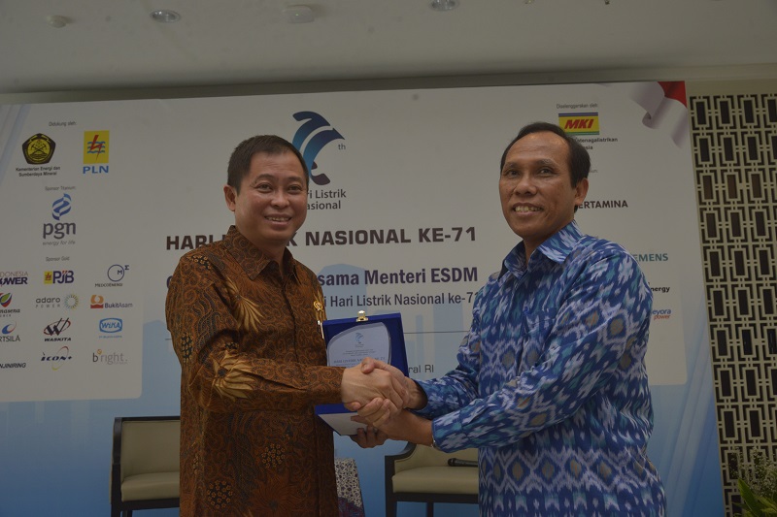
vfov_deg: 35.0
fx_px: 820
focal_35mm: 38
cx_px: 388
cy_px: 258
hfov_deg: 50.7
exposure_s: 1/100
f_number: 7.1
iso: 1600
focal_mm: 38
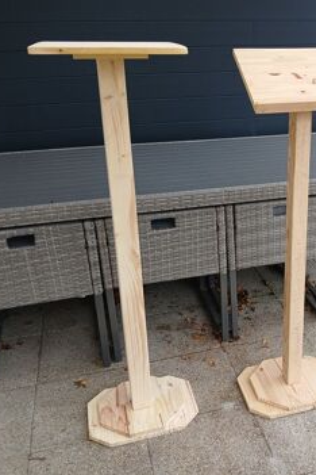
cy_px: 233
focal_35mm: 37
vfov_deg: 51.9
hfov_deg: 34.5
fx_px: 487
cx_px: 265
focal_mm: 3.98
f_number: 1.8
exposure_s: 1/50
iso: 32
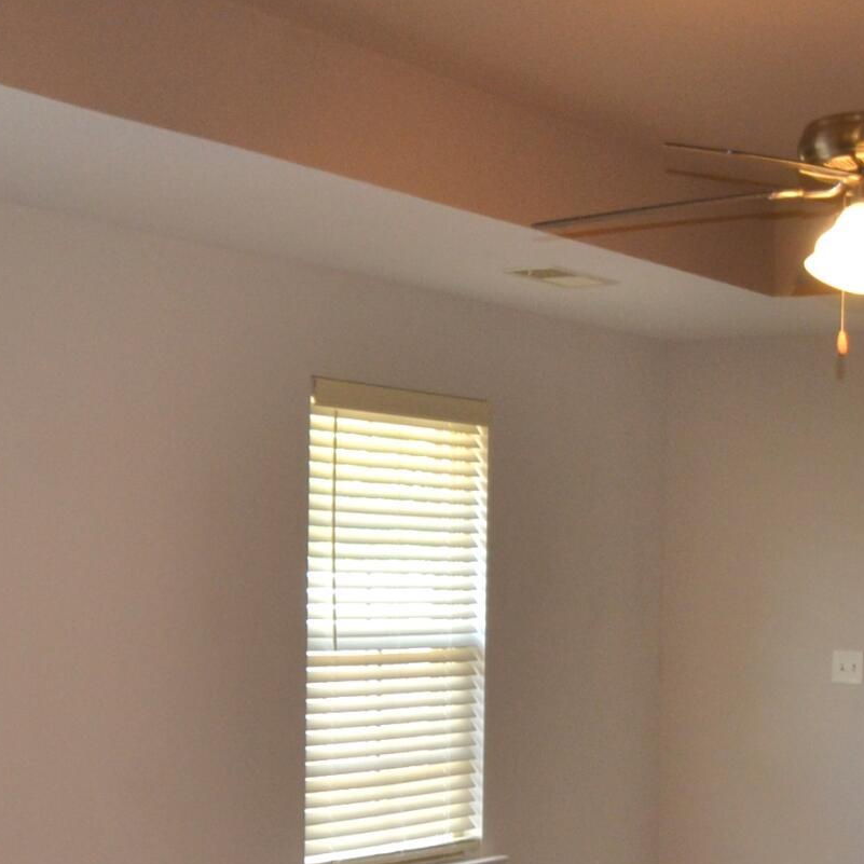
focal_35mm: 72
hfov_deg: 23.6
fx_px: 2022
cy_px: 534
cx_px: 741
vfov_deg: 24.1
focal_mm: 15
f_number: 4
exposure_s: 1/60
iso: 450
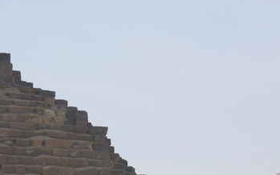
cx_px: 282
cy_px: 180
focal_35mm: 216
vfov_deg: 6.1
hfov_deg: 9.6
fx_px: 1649
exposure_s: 1/200
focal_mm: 70
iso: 100
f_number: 11
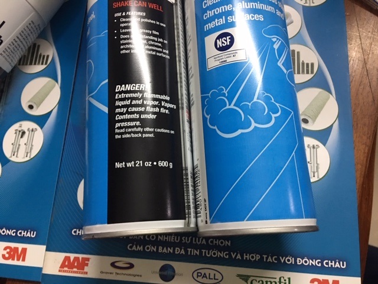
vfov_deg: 48.2
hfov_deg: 61.7
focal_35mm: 29
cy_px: 142
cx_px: 189
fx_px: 317
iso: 100
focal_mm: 4.15
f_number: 2.2
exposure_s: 1/10
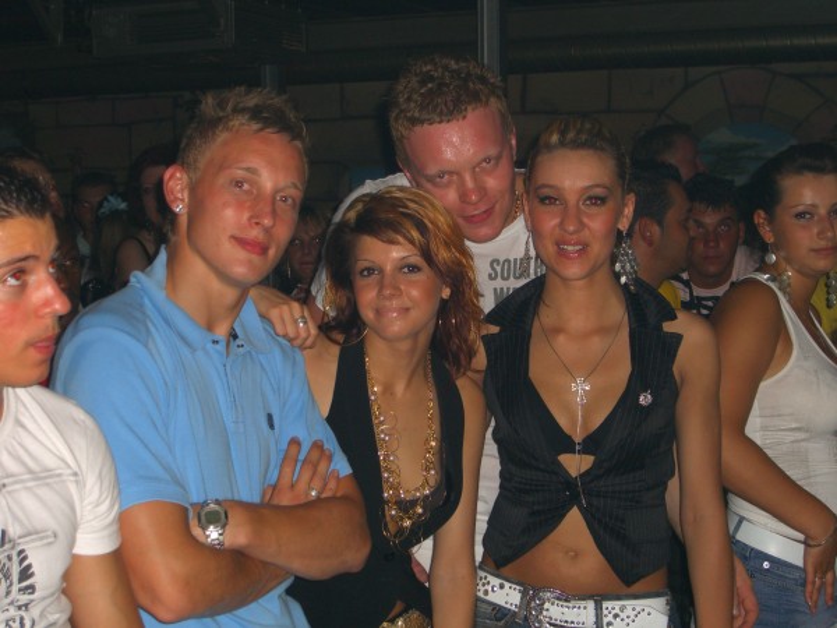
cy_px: 314
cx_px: 418
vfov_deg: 21.6
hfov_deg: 28.6
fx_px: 1644
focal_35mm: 68
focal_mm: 14.2
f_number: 4
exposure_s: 1/60
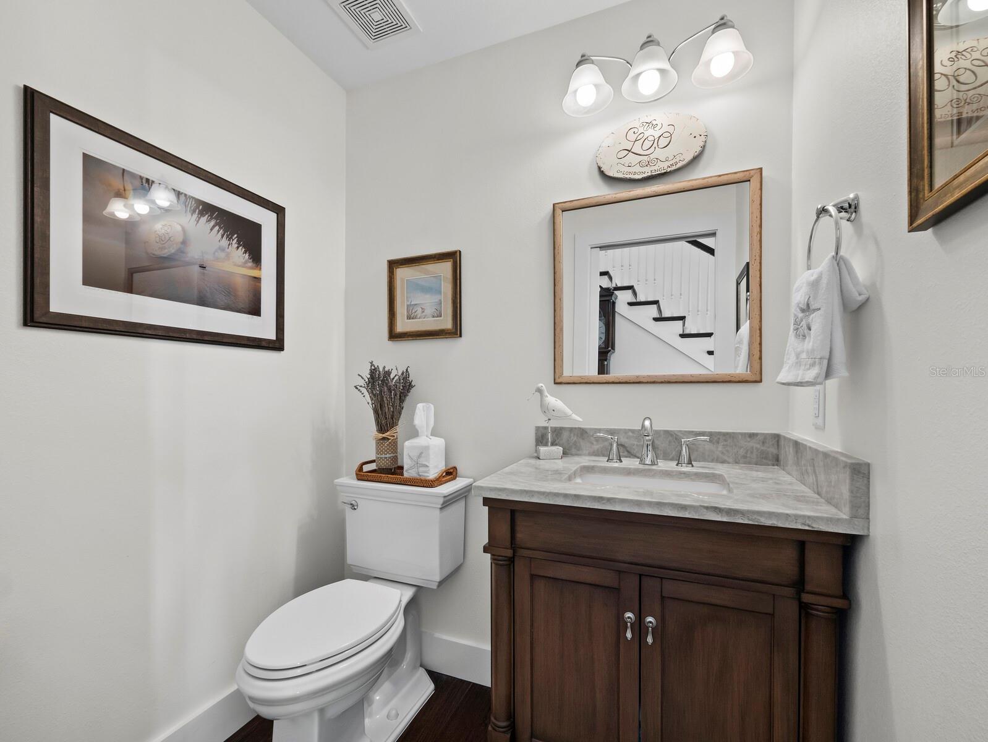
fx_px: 400
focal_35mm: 14
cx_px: 494
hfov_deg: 102.0
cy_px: 371
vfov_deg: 85.7
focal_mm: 7
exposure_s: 1/2
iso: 320
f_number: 13
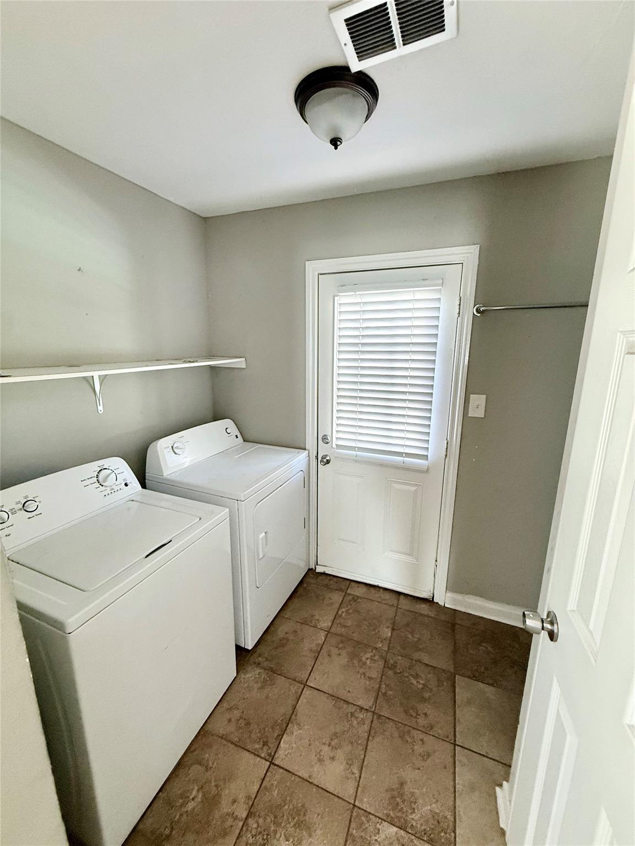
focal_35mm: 14
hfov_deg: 85.7
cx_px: 318
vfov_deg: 102.1
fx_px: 342
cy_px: 423
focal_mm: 2.22
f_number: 2.2
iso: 320
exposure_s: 1/63
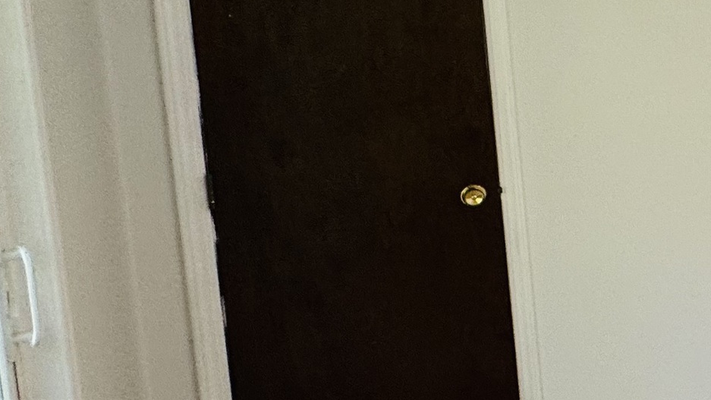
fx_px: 943
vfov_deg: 23.4
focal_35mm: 50
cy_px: 57
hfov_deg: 26.1
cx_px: 1135
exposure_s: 1/120
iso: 125
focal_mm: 2.22
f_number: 2.2
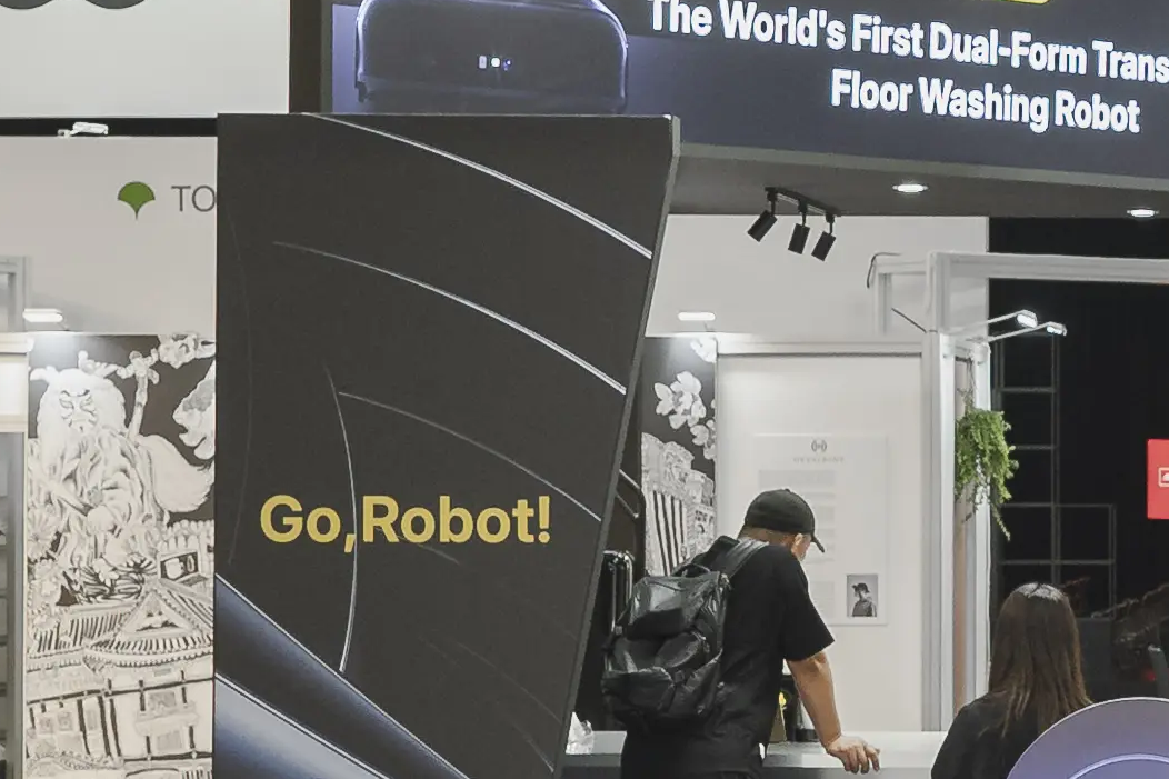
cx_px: 1521
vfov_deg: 9.9
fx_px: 4480
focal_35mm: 138
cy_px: 352
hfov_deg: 14.3
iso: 800
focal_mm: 24
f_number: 4
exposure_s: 1/125
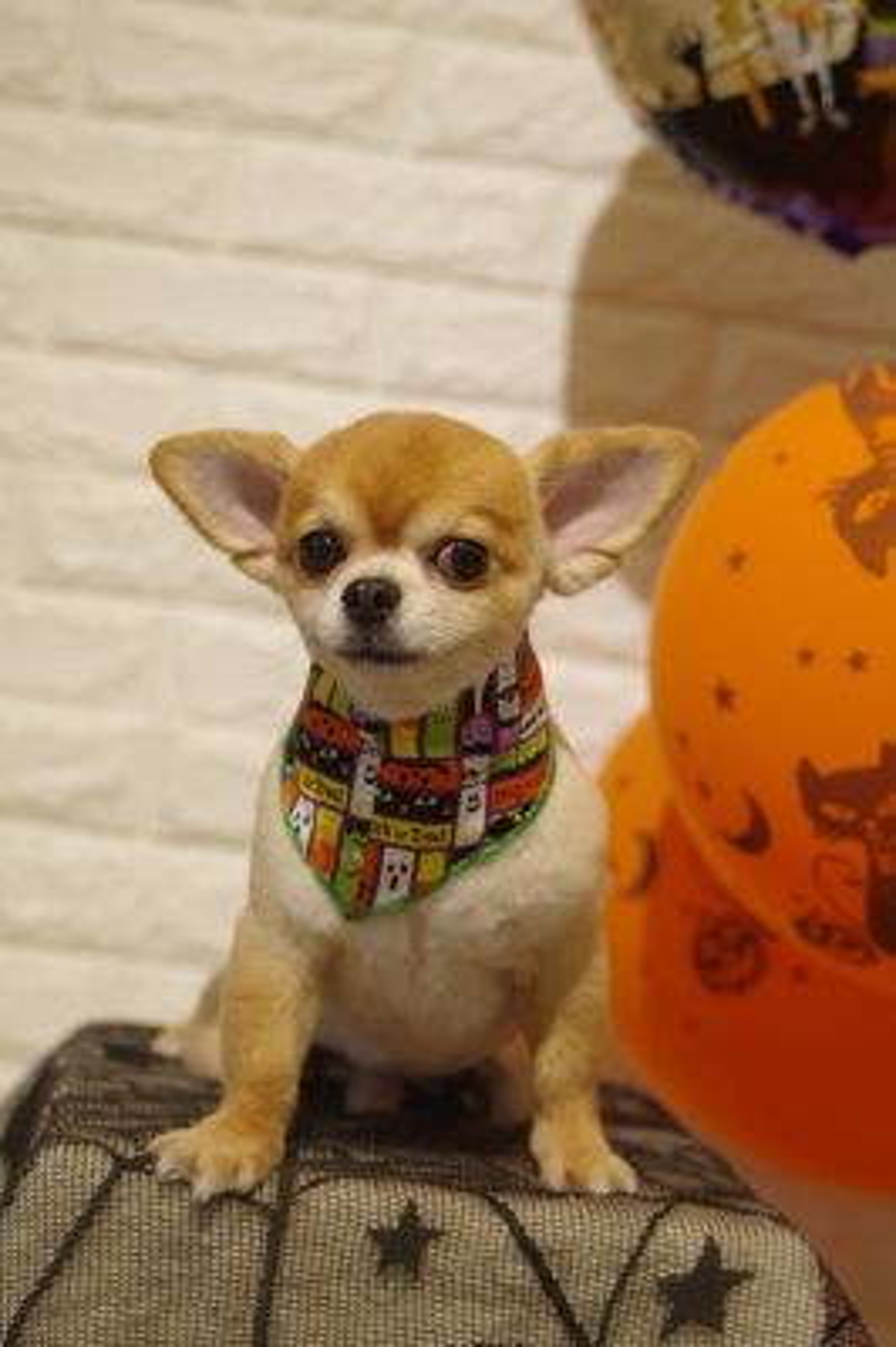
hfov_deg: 16.6
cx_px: 448
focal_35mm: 82
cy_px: 674
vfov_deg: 24.8
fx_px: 3066
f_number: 2.8
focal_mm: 55
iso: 320
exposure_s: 1/125
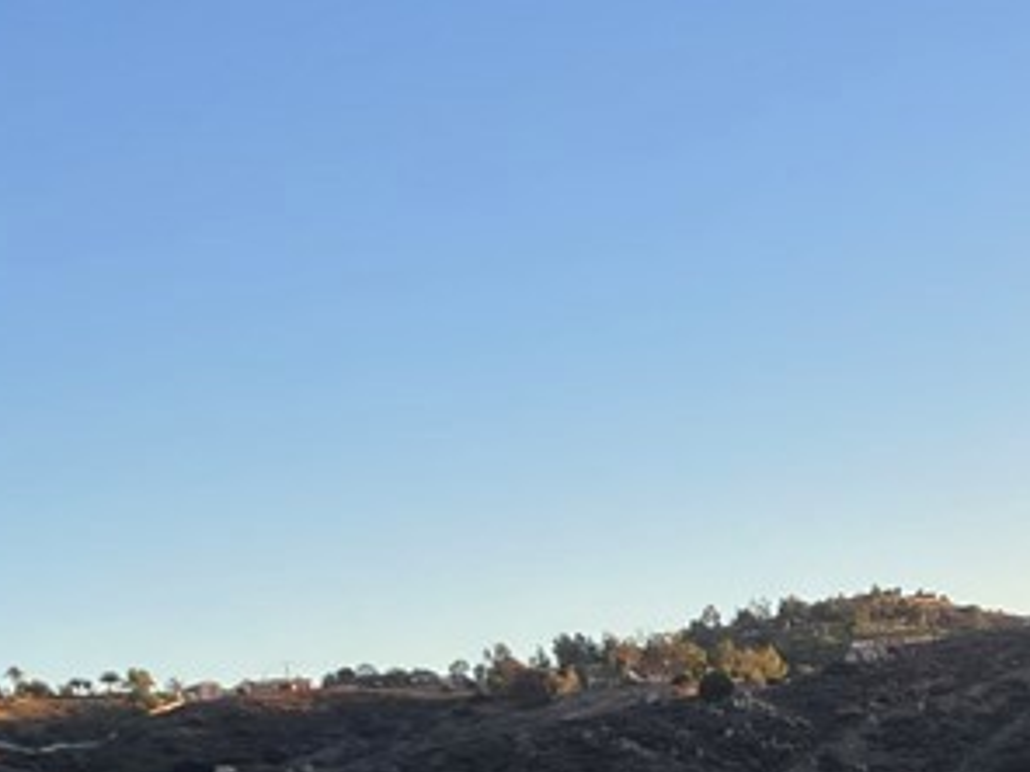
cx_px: 898
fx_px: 2886
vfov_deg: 14.4
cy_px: 1106
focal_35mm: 97
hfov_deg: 19.9
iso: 32
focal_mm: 3.99
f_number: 1.8
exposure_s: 1/430
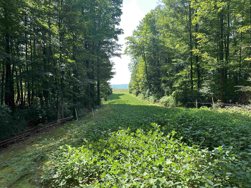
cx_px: 126
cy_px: 94
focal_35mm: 24
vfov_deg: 56.8
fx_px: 174
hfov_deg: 71.6
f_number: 1.78
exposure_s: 1/850
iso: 80
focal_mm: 6.86
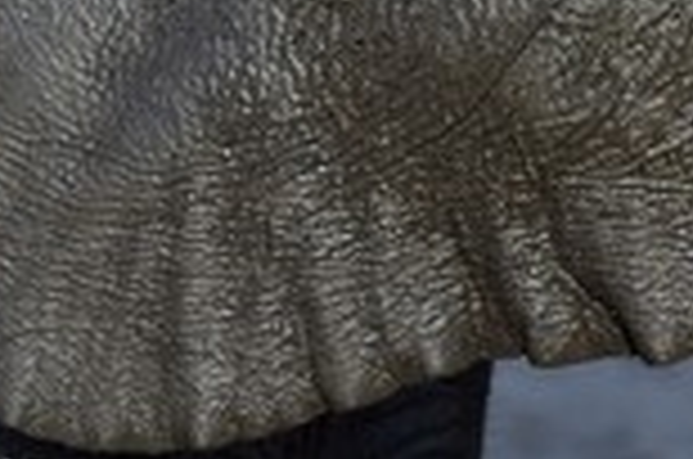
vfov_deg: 1.8
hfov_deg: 2.7
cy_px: -126
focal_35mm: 766
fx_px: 14715
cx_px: 734
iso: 400
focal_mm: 280
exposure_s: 1/500
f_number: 10
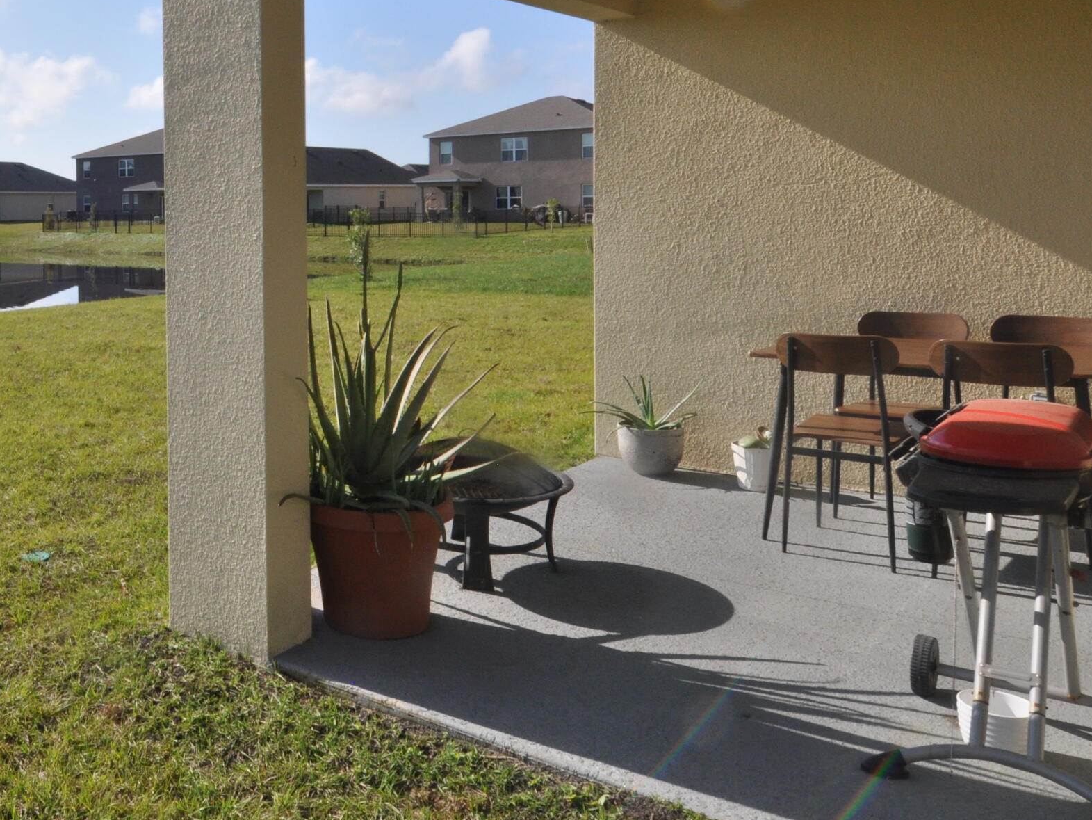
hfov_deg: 50.1
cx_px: 141
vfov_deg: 41.9
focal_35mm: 33
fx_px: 1041
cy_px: 222
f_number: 18
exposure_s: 1/320
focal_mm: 12
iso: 500
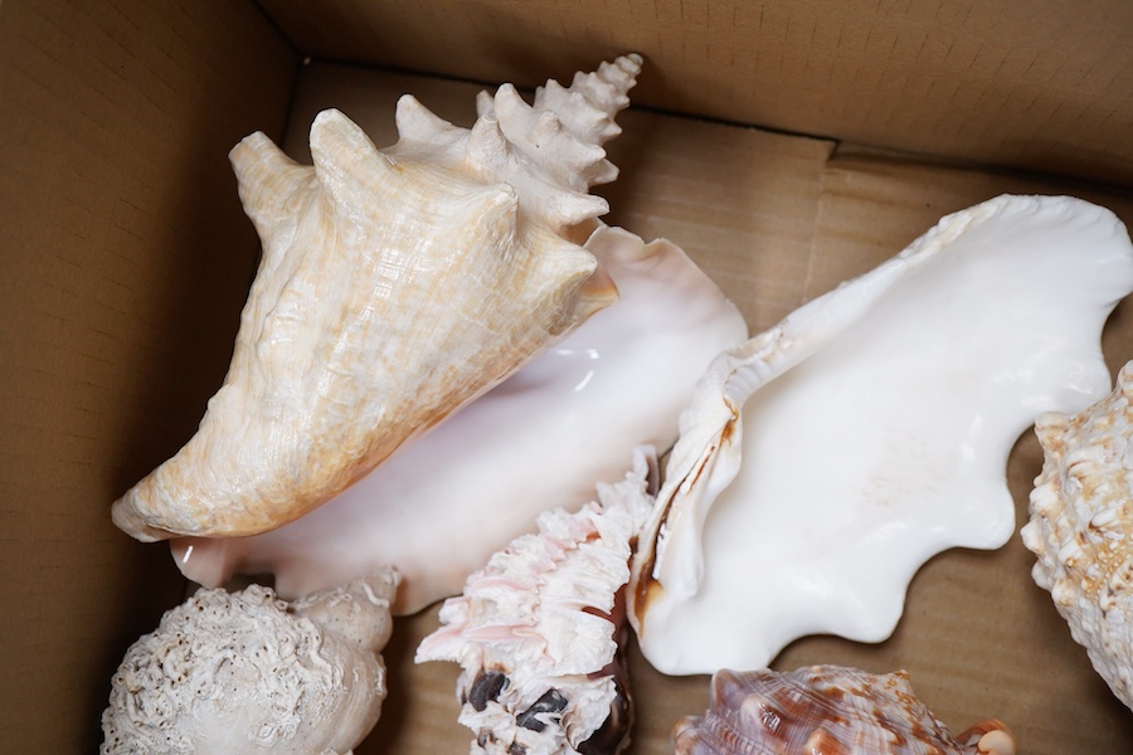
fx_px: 1416
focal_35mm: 45
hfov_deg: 43.6
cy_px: 378
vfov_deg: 29.9
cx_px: 566
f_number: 4
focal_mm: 30
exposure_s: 1/125
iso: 1250
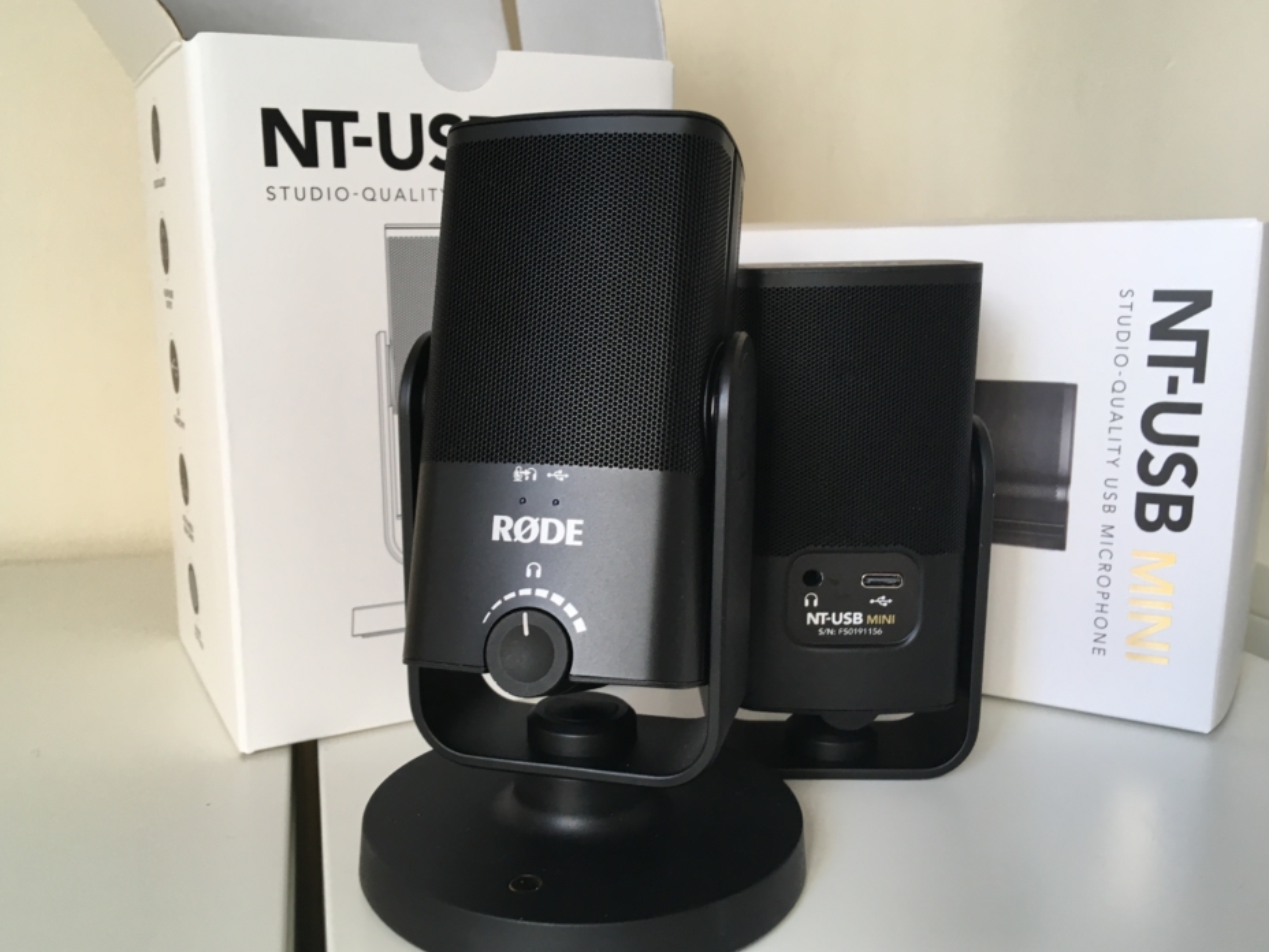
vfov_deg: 44.2
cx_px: 583
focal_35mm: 32
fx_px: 1173
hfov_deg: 56.7
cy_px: 491
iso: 25
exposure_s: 1/33
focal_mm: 4.15
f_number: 2.2
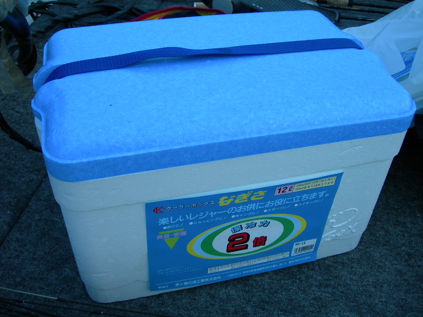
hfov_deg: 49.0
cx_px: 212
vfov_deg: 37.7
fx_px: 464
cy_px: 158
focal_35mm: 38
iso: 50
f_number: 2.8
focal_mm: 7.8
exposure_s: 1/27
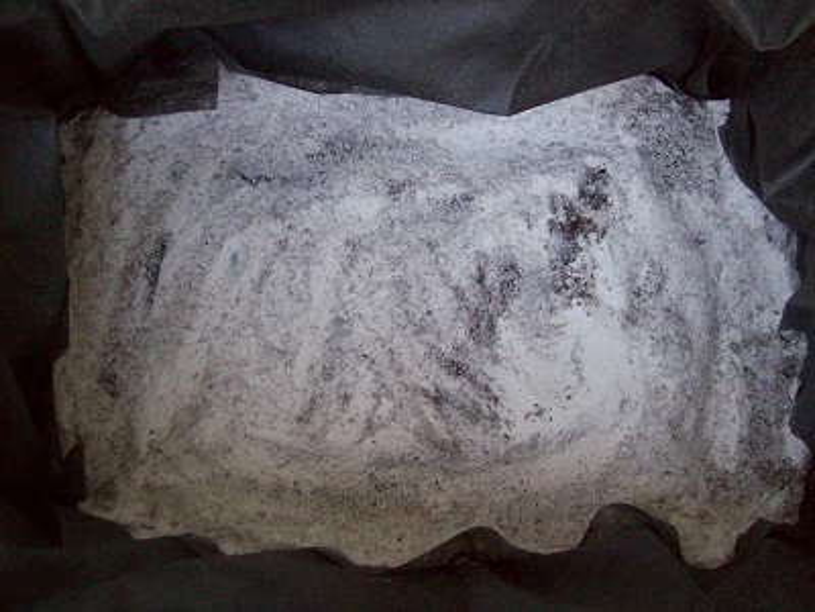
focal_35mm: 36
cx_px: 408
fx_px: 848
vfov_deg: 39.7
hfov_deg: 51.4
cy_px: 306
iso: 280
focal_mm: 6
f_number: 2.7
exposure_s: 1/128
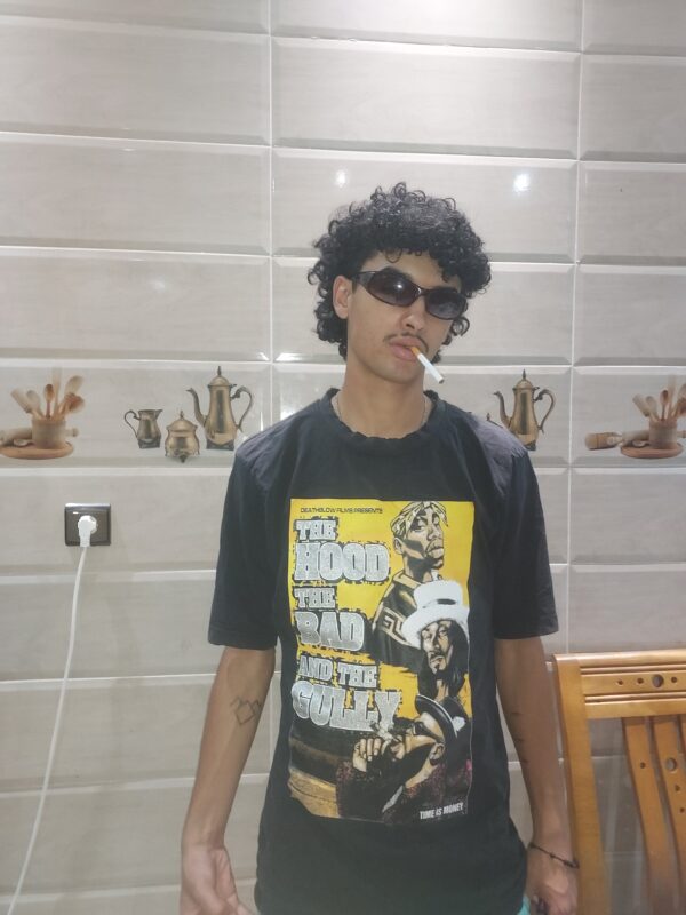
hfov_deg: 56.8
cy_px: 458
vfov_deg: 71.6
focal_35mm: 24
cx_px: 343
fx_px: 634
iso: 320
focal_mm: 4.6
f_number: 1.8
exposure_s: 1/30
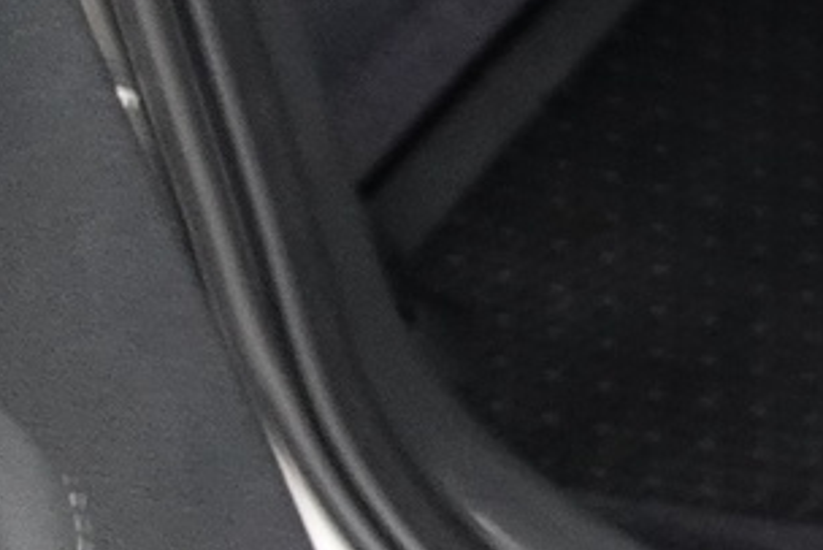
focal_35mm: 128
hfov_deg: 11.9
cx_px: 2158
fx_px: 2927
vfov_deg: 9.8
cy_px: -629
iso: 800
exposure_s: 1/8
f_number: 1.8
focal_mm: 9.4
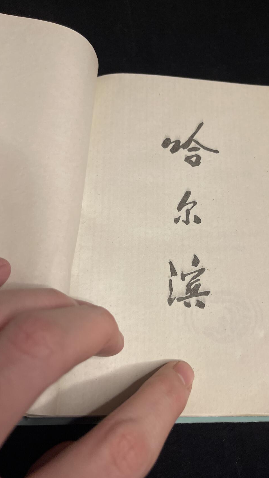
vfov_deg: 64.3
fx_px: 380
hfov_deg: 38.3
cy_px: 251
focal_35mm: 30
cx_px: 188
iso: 200
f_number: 1.6
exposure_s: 1/60
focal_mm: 5.1
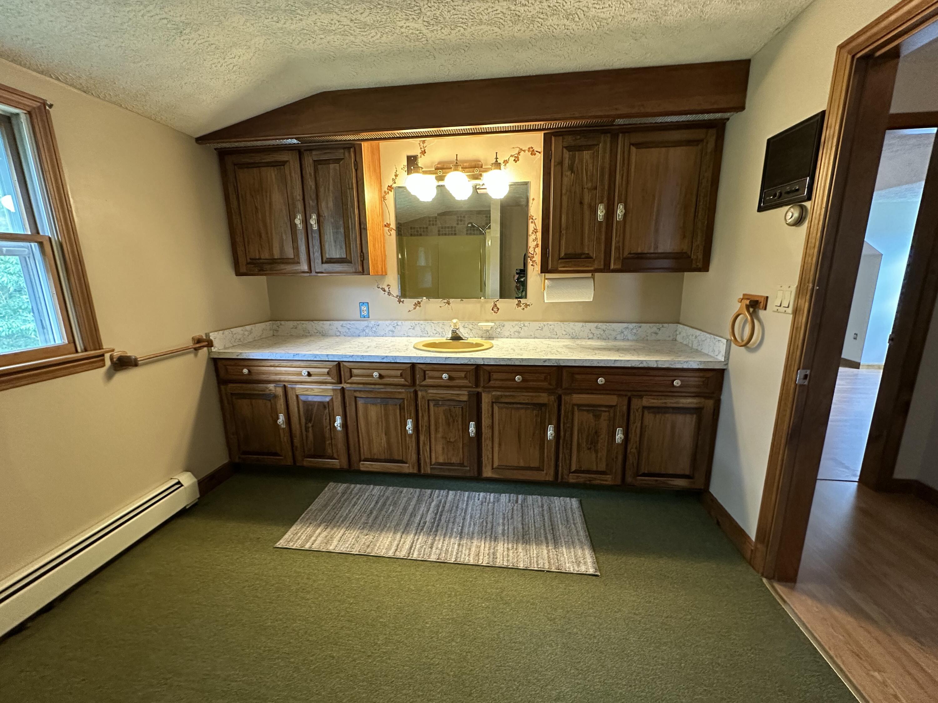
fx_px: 379
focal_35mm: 14
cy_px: 352
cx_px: 469
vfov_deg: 85.7
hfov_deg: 102.1
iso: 500
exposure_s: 1/60
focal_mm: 2.22
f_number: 2.2
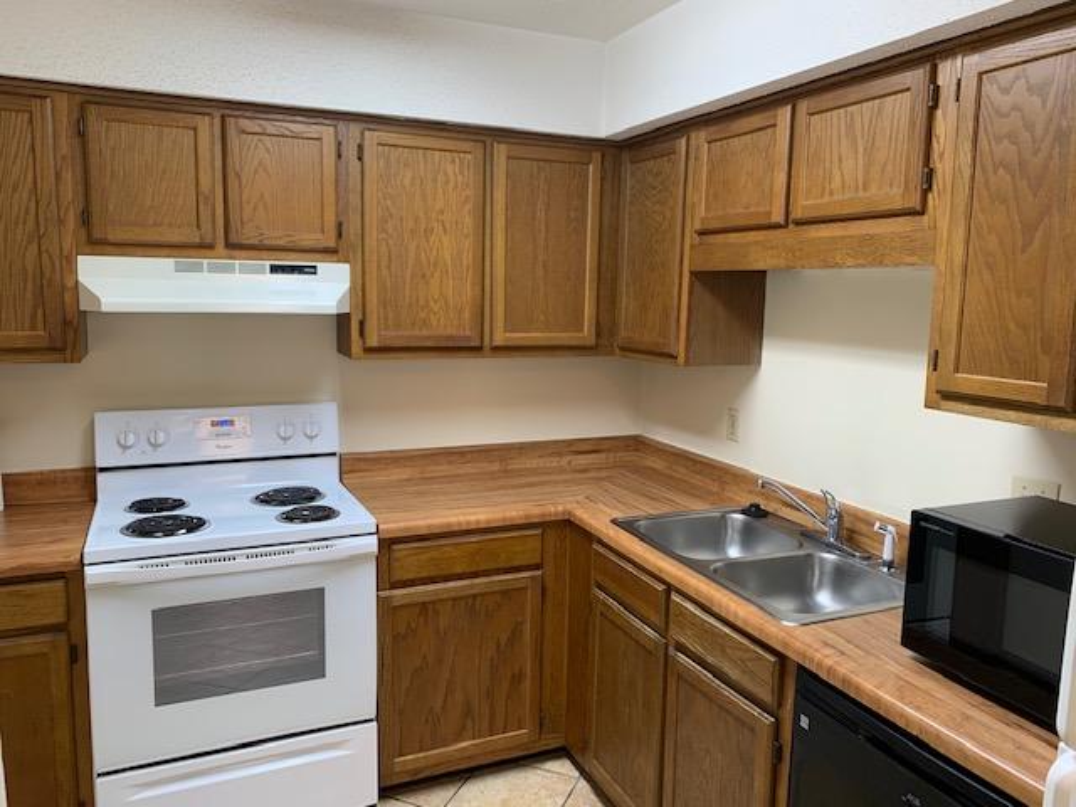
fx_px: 808
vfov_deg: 53.1
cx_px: 538
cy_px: 404
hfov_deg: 67.3
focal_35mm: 26
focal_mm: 4.25
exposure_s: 1/60
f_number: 1.8
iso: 80
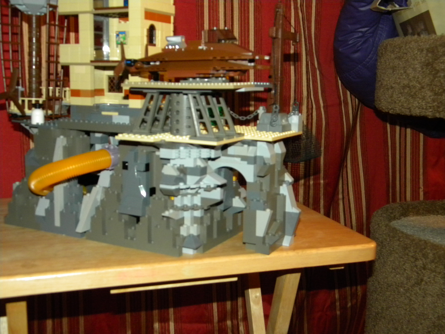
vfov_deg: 35.1
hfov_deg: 45.8
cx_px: 222
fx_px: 527
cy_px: 167
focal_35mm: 41
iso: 400
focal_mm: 7.3
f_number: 3.8
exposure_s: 1/30
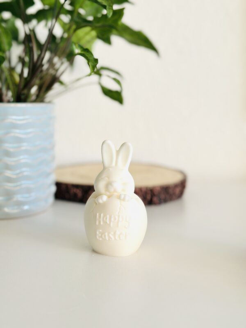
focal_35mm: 48
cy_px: 164
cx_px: 123
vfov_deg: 39.7
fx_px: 455
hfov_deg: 30.3
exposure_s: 1/121
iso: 100
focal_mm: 6.86
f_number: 1.78
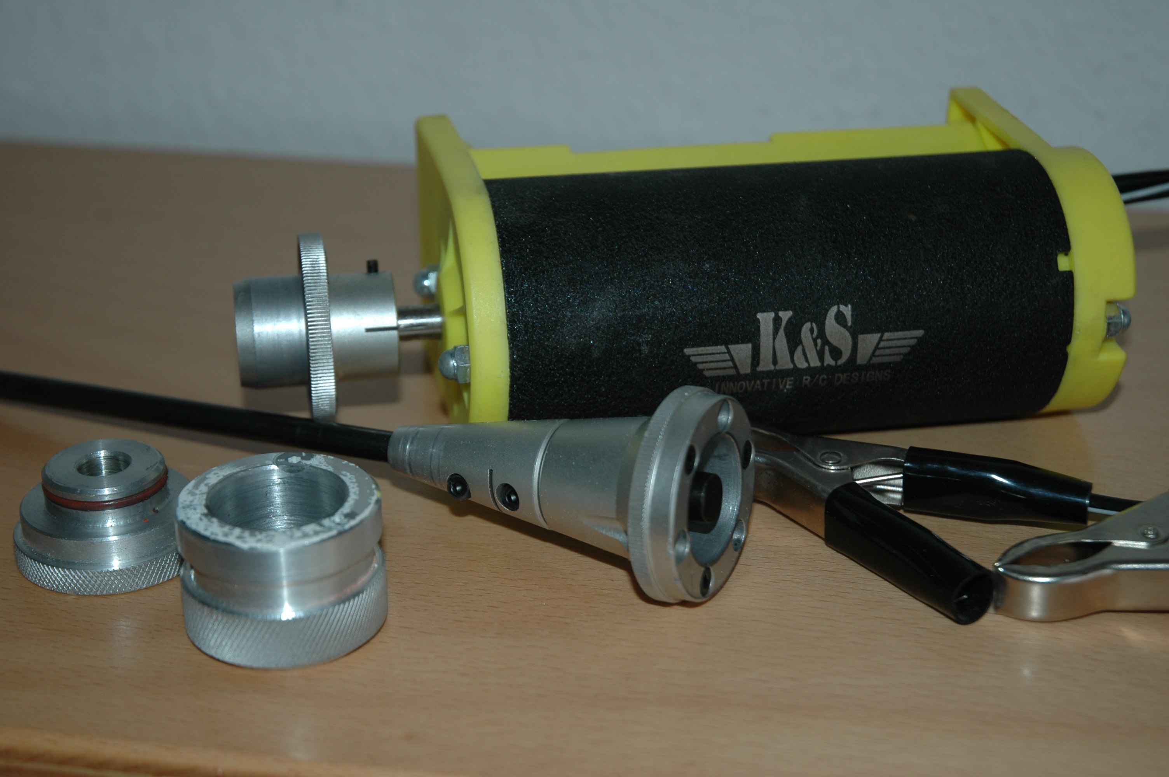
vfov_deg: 19.7
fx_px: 2239
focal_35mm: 69
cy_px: 388
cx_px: 584
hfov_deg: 29.3
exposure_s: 1/60
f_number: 4.5
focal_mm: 46
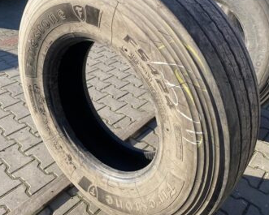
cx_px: 115
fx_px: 263
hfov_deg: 54.0
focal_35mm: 33
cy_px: 93
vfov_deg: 44.5
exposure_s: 1/666
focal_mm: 4.25
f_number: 1.8
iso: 32
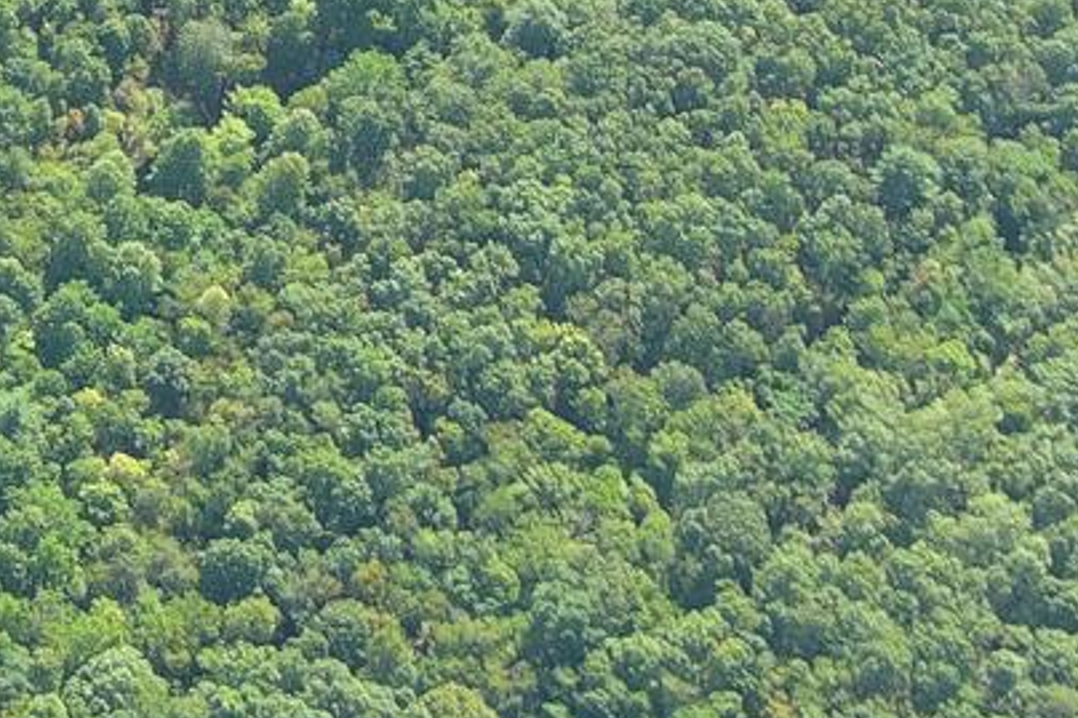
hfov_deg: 13.1
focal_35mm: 147
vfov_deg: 8.9
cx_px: -611
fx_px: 4400
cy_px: -586
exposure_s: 1/264
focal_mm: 10.57
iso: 100
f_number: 2.8
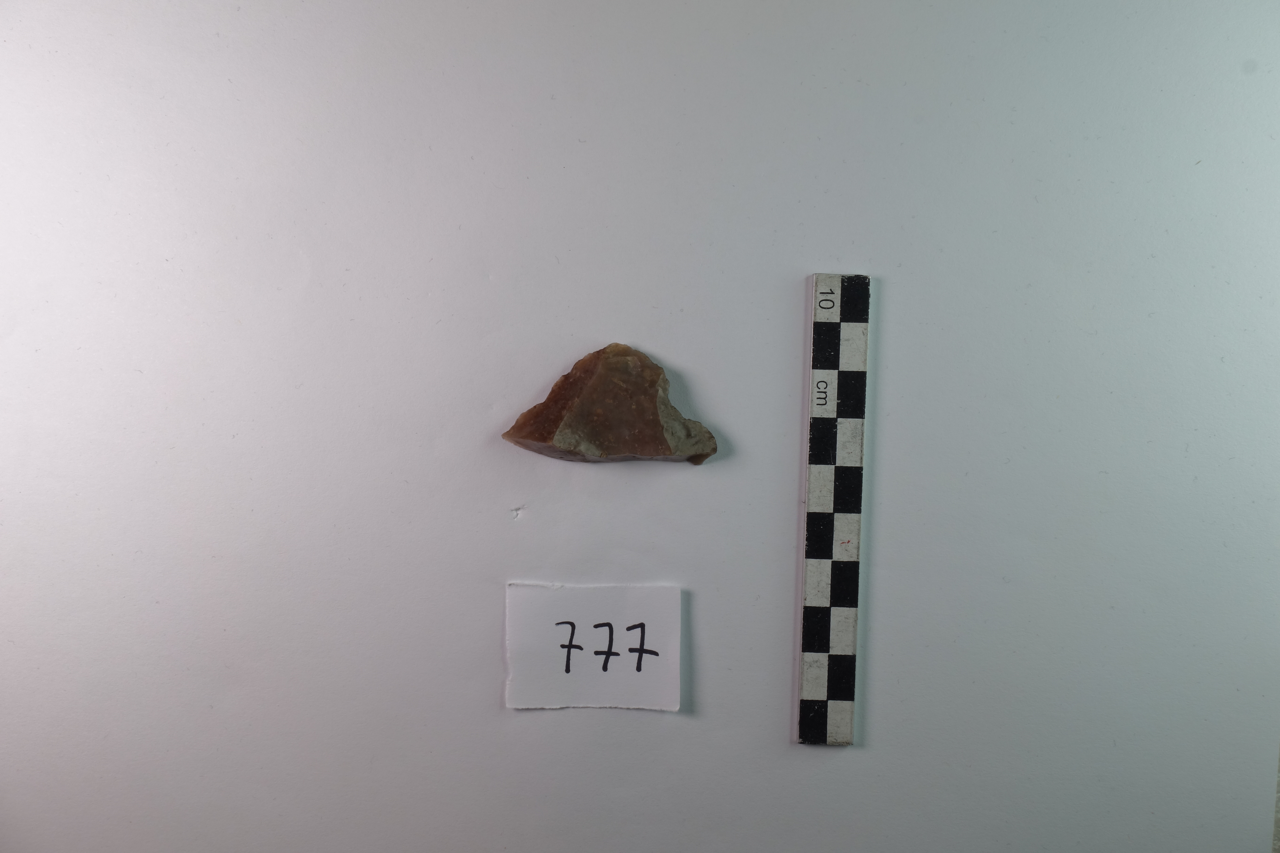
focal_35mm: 32
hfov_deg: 58.7
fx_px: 1138
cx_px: 640
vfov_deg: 41.1
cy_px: 426
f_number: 11
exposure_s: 1/13
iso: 125
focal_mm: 12.03
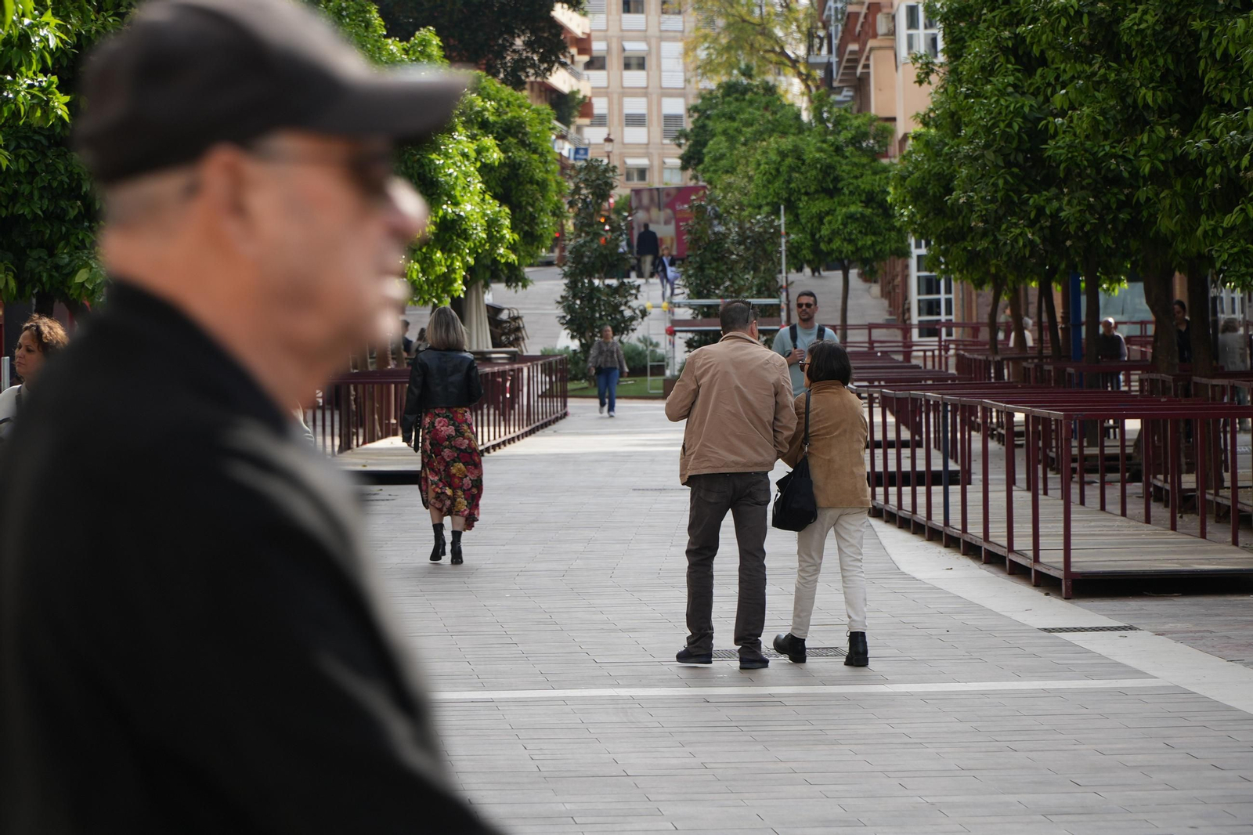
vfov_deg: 8.7
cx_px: 626
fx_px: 5463
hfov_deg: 13.1
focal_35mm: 157
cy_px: 418
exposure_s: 1/125
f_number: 6.3
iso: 100
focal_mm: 105
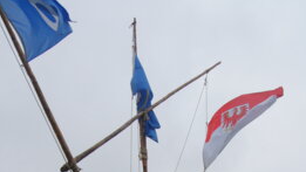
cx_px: 155
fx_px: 430
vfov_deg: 20.4
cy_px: 233
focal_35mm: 53
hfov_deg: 39.2
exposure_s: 1/200
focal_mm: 22
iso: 200
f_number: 10
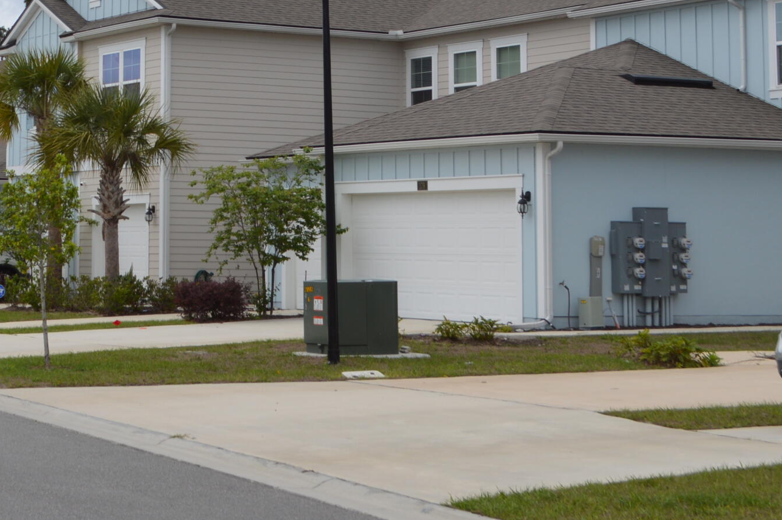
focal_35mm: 87
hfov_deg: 22.7
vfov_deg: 15.4
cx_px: 59
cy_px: -19
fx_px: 1888
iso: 100
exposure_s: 1/320
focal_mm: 26
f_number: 9
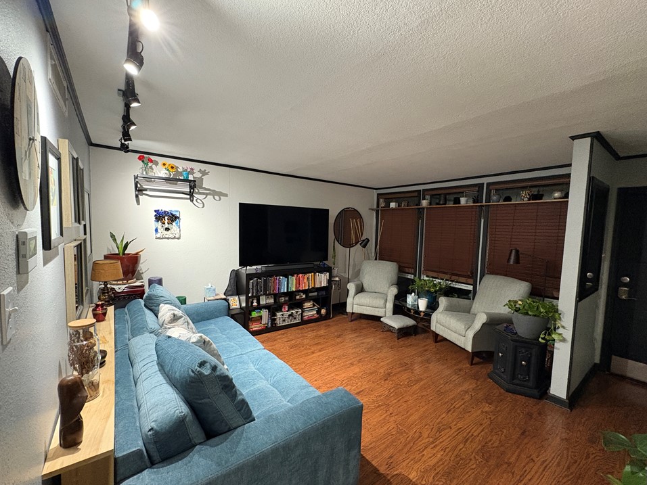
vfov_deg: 81.7
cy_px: 248
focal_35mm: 15
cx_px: 324
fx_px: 280
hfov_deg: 98.2
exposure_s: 1/60
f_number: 2.2
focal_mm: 2.22
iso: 640
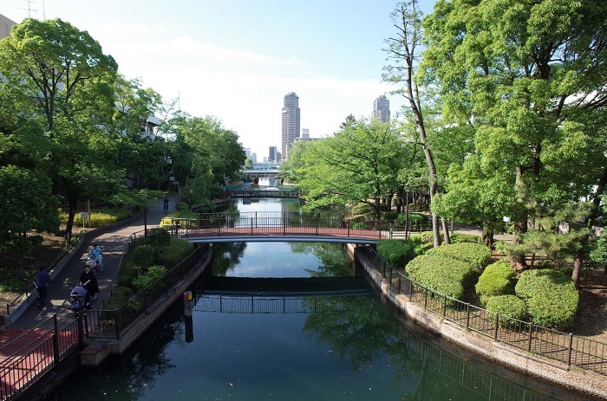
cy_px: 200
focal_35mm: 28
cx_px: 304
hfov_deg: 65.6
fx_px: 471
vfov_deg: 46.2
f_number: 4
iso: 100
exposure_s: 1/250
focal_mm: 18.3
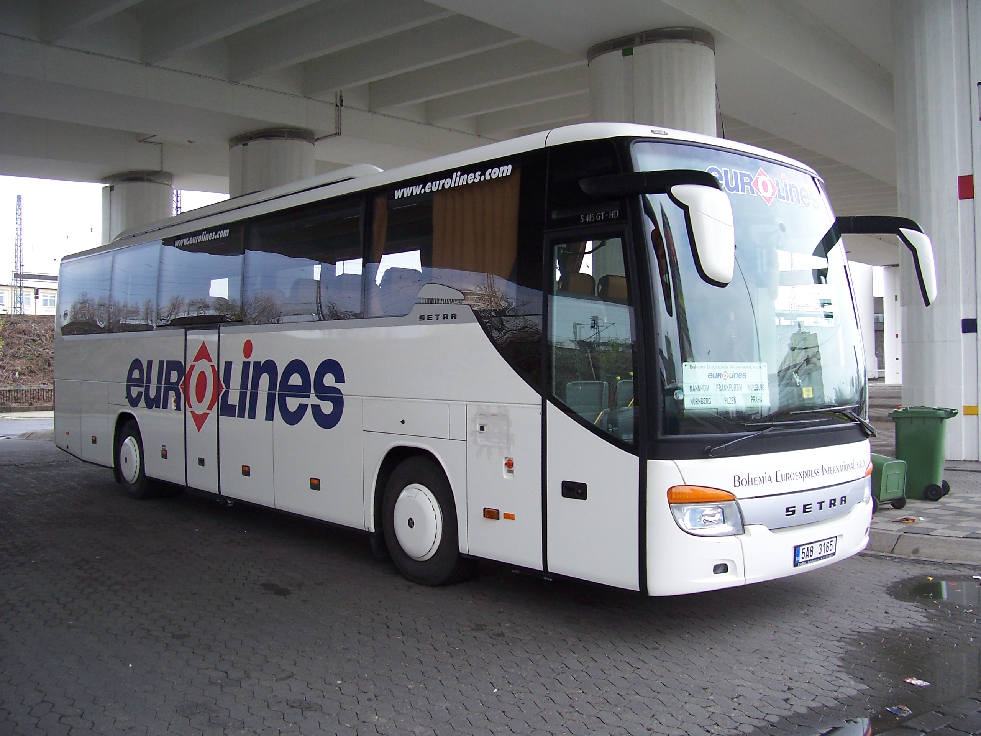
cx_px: 490
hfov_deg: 54.0
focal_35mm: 34
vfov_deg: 41.8
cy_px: 368
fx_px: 964
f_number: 2.7
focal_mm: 5.6
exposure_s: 1/250
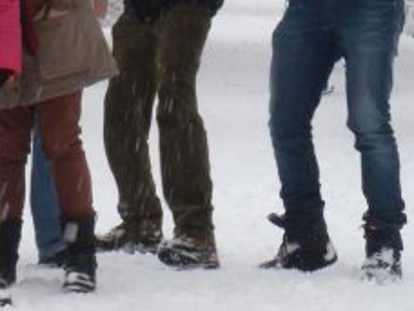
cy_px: 2
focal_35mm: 322
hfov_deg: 6.2
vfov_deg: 4.6
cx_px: 240
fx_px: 3851
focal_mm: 20.2
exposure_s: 1/80
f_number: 5.1
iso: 320
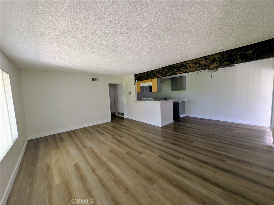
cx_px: 137
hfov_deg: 102.0
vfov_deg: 85.7
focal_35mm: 14
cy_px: 102
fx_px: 111
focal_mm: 1.83
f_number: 2.2
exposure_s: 1/40
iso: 95
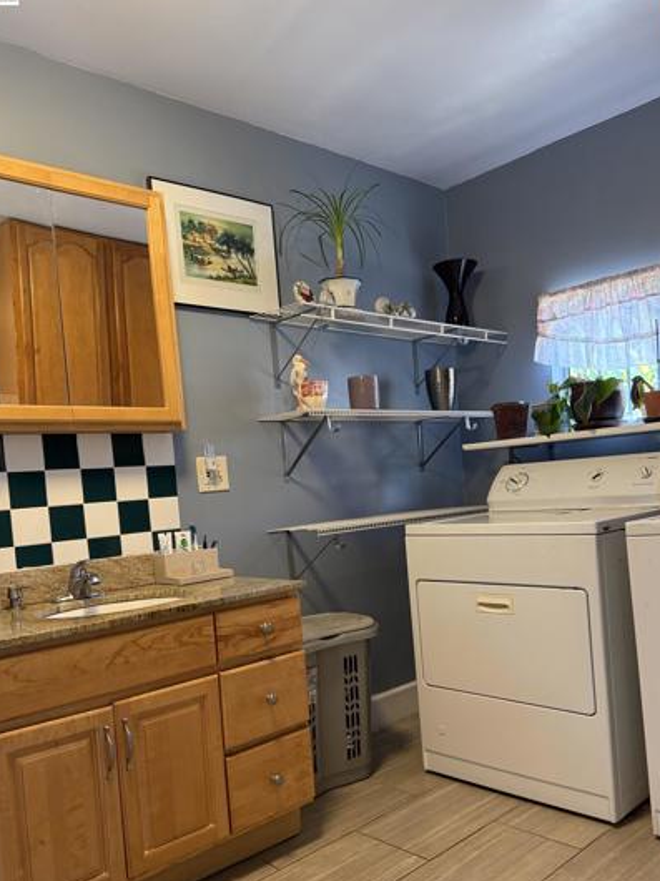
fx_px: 738
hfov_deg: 48.2
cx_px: 356
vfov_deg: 61.3
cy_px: 519
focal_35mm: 29
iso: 250
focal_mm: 6.76
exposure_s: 1/60
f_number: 1.78
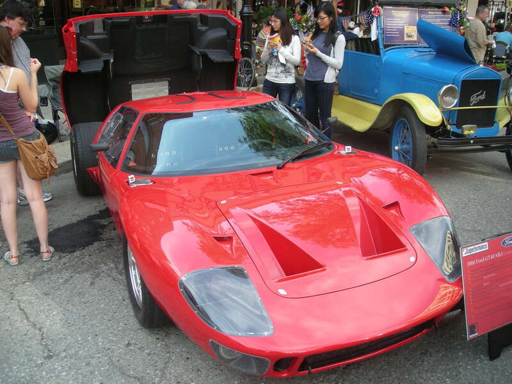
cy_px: 192
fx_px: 518
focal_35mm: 35
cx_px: 256
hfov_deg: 52.6
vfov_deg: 40.7
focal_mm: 5.7
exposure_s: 1/79.6
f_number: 2.8
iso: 50
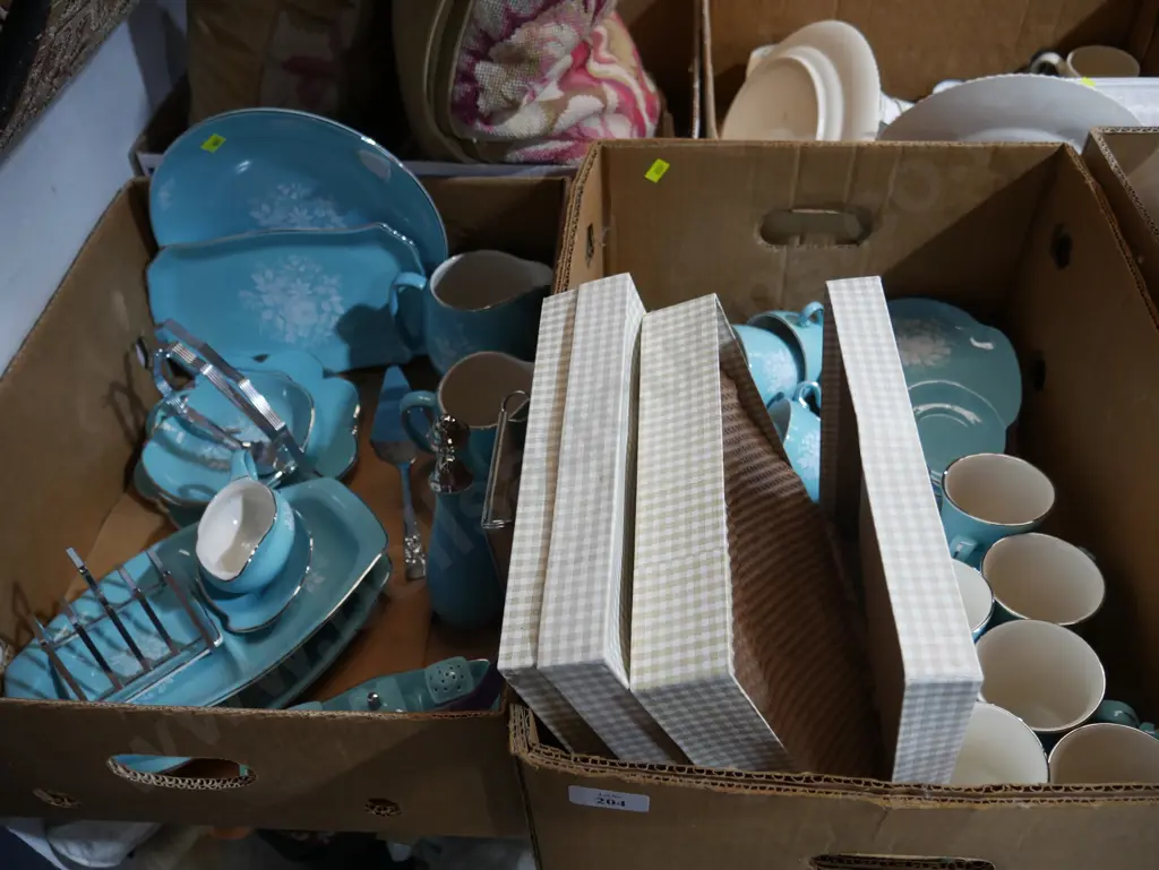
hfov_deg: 63.4
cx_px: 580
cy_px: 435
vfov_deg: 49.8
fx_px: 938
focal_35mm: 28
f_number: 3.5
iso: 500
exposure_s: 1/60
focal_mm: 14
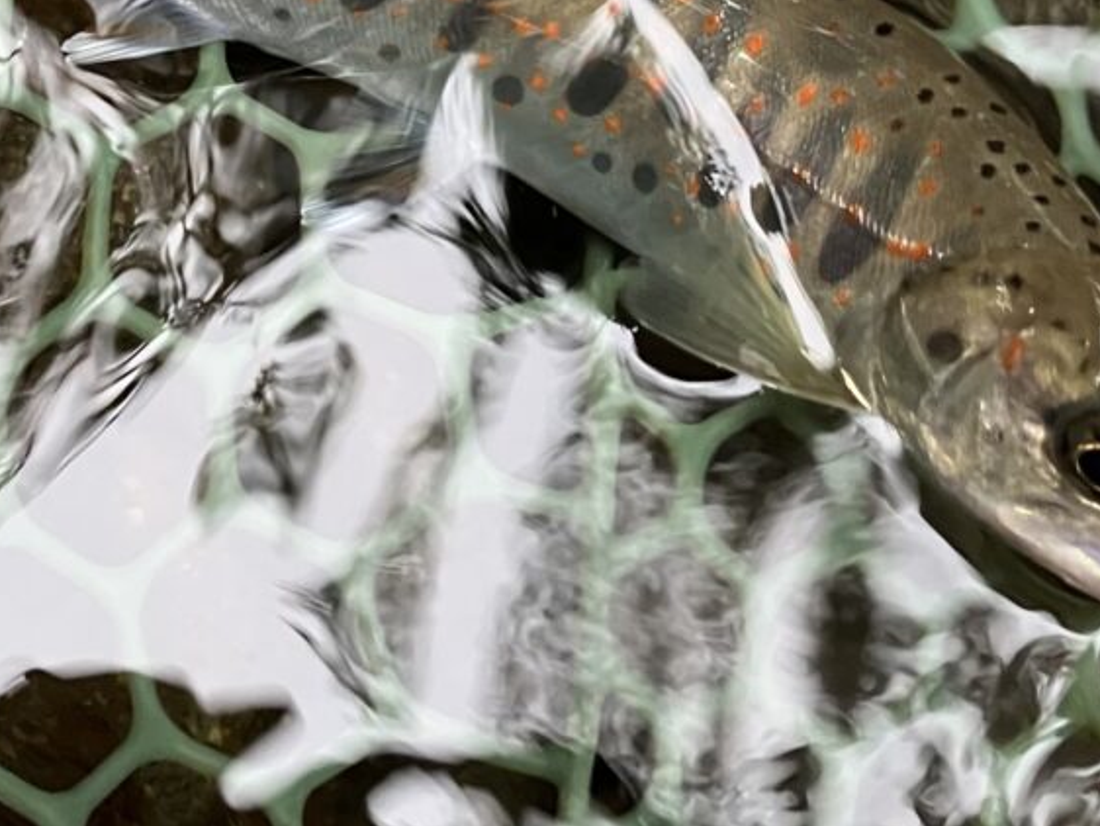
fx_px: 1621
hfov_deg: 37.3
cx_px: 417
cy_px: 110
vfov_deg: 27.7
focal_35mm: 51
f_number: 1.8
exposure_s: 1/60
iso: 100
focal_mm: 3.99
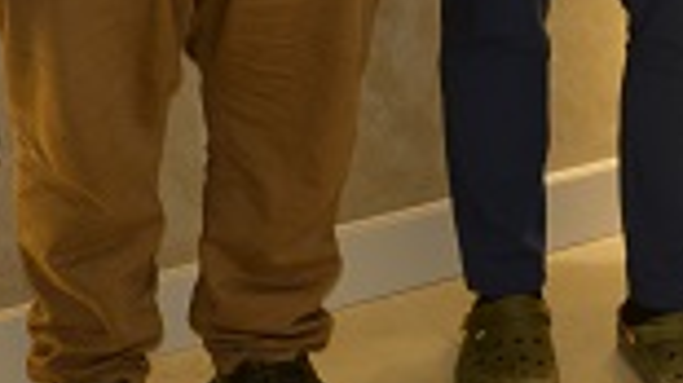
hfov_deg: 17.0
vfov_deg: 9.0
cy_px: -423
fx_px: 2281
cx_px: 489
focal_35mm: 126
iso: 500
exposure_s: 1/125
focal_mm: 31
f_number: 2.8
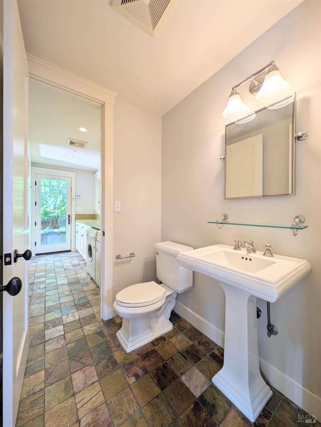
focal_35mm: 12
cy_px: 214
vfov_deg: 110.4
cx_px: 160
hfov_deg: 94.7
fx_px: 148
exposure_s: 1/60
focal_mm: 2.23
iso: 50
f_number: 1.95
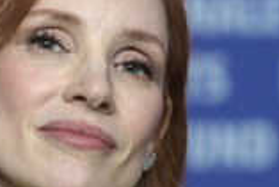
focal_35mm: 545
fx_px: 4228
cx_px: 76
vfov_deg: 2.5
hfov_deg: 3.8
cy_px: 164
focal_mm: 190
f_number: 4
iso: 2000
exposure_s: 1/320
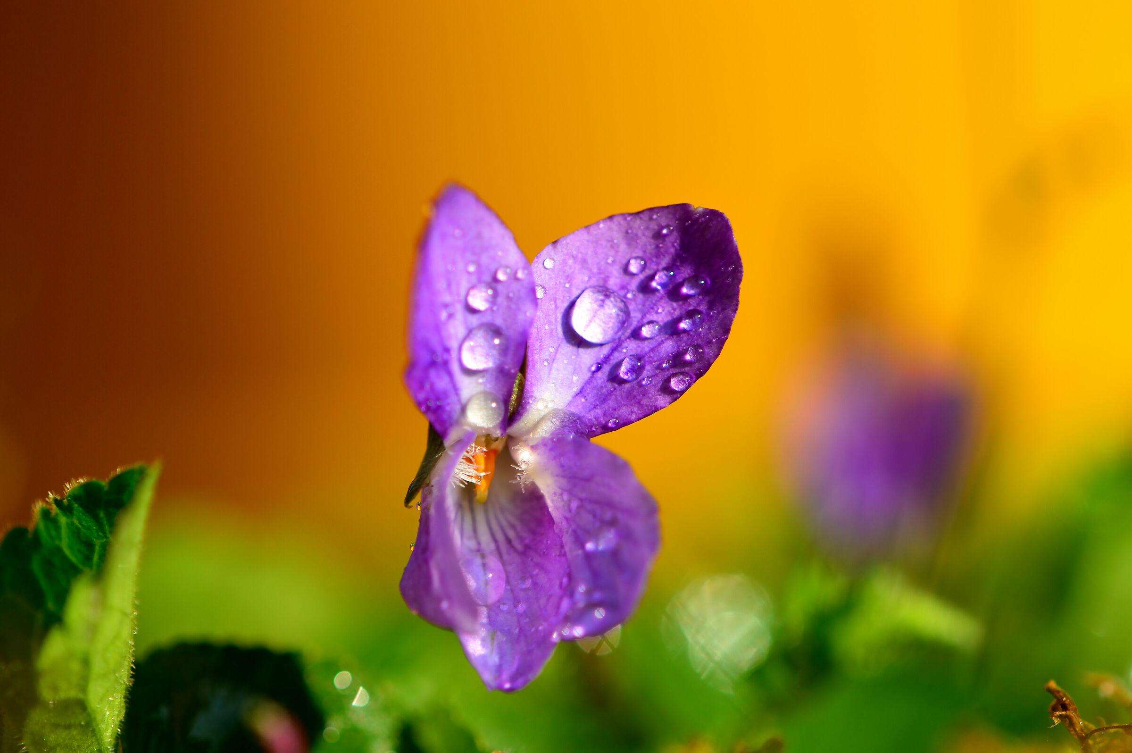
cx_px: 566
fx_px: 4006
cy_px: 376
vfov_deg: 10.7
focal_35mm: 128
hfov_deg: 16.1
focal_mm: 85
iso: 100
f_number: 5.6
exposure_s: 1/400
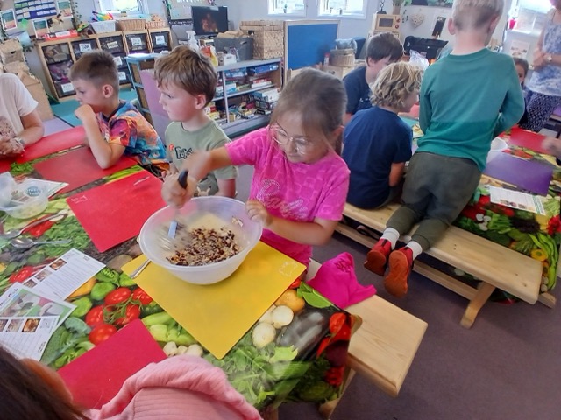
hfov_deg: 91.0
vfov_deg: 74.7
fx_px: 276
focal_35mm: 17
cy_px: 210
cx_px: 280
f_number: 2.2
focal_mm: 1.4
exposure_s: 1/40
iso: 100
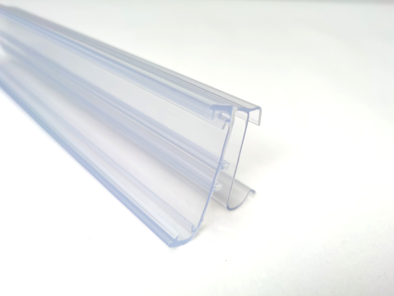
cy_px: 148
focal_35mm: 27
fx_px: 307
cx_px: 197
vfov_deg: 51.4
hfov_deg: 65.3
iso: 50
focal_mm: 5.58
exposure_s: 1/117
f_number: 1.8
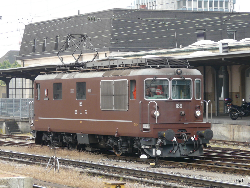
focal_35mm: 164
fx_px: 1184
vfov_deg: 9.1
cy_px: 94
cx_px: 125
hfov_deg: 12.0
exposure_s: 1/160
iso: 100
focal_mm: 27
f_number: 4
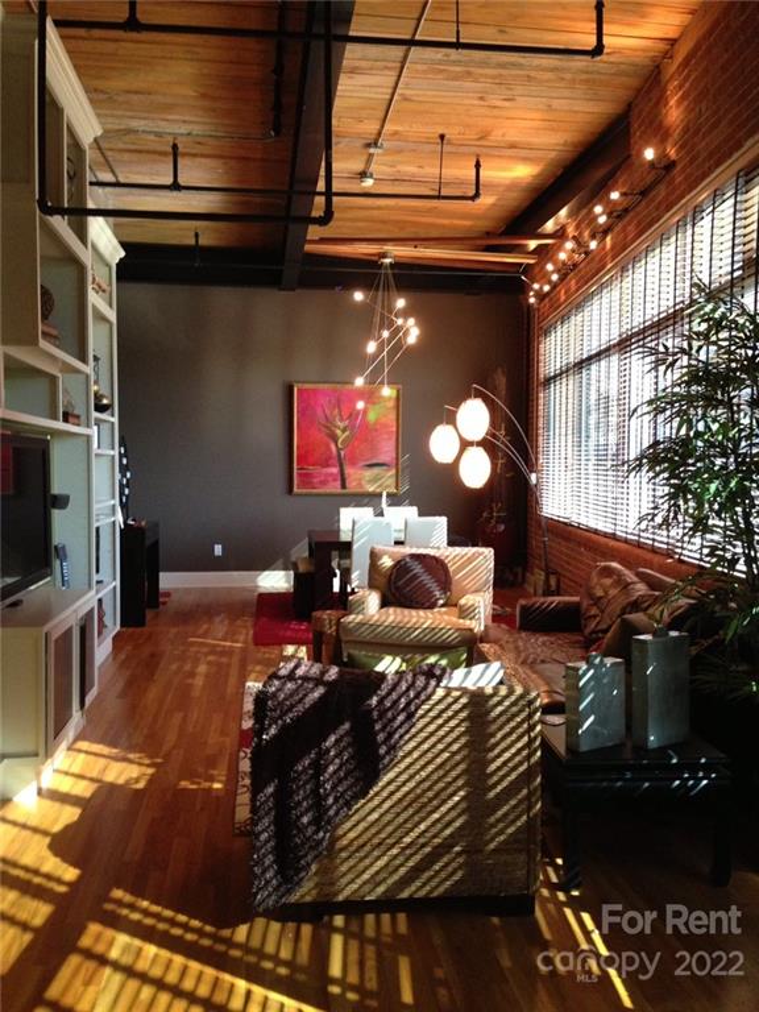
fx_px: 965
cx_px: 380
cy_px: 506
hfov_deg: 42.9
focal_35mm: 33
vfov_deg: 55.4
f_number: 2.4
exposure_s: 1/20
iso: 250
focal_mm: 4.13
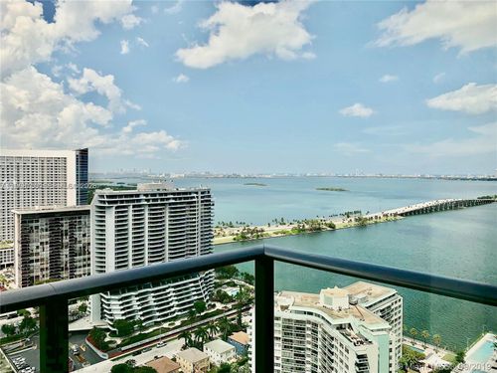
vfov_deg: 53.1
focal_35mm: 26
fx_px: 373
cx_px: 248
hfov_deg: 67.3
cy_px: 186
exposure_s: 1/3650
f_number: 1.8
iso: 25
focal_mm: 4.25
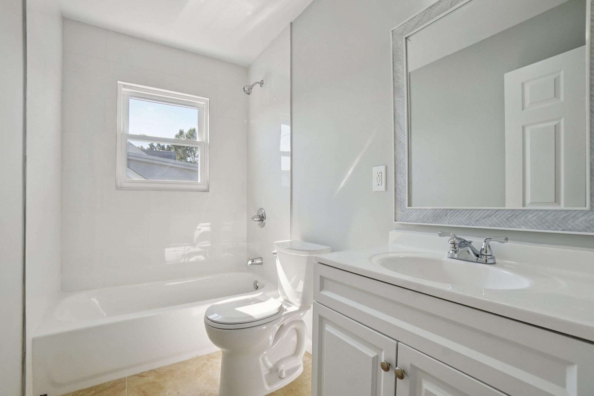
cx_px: 297
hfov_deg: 100.4
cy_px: 198
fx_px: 247
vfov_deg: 77.3
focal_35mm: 15
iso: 640
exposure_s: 1/320
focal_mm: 10
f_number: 8
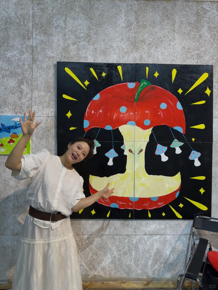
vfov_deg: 71.6
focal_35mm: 24
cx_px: 109
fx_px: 202
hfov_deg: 56.8
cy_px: 145
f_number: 1.78
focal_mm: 6.76
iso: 125
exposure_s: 1/100
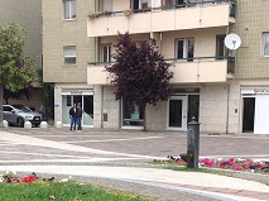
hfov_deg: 23.9
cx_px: 141
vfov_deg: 17.7
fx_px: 636
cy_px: 181
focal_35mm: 82
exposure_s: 1/864
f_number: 2.4
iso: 50
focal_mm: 4.28
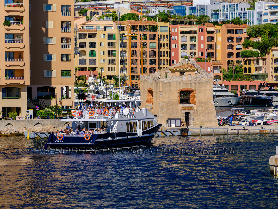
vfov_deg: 9.4
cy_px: 104
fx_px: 1269
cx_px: 139
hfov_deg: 12.5
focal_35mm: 158
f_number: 5.6
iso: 320
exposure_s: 1/2000
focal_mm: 200
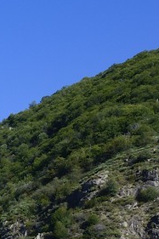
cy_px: 382
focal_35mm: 91
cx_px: -291
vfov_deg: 19.0
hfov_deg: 11.0
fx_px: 604
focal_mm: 16
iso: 200
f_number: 11
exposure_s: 1/250
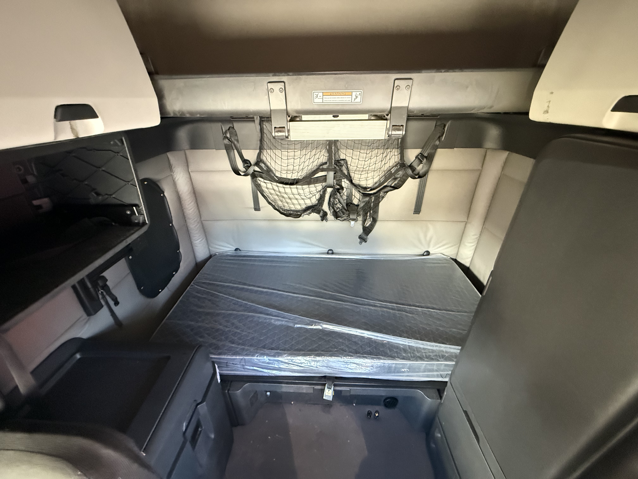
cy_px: 240
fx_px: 258
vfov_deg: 85.7
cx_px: 319
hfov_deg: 102.1
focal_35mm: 14
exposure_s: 1/60
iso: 1250
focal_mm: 2.22
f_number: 2.2
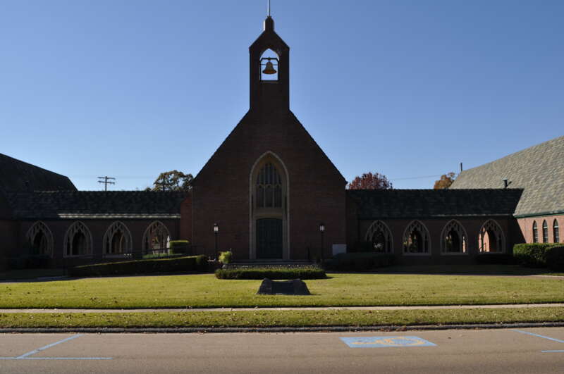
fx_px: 516
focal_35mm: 33
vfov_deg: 39.9
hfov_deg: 57.3
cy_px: 187
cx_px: 282
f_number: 10
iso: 200
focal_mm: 22
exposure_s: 1/400
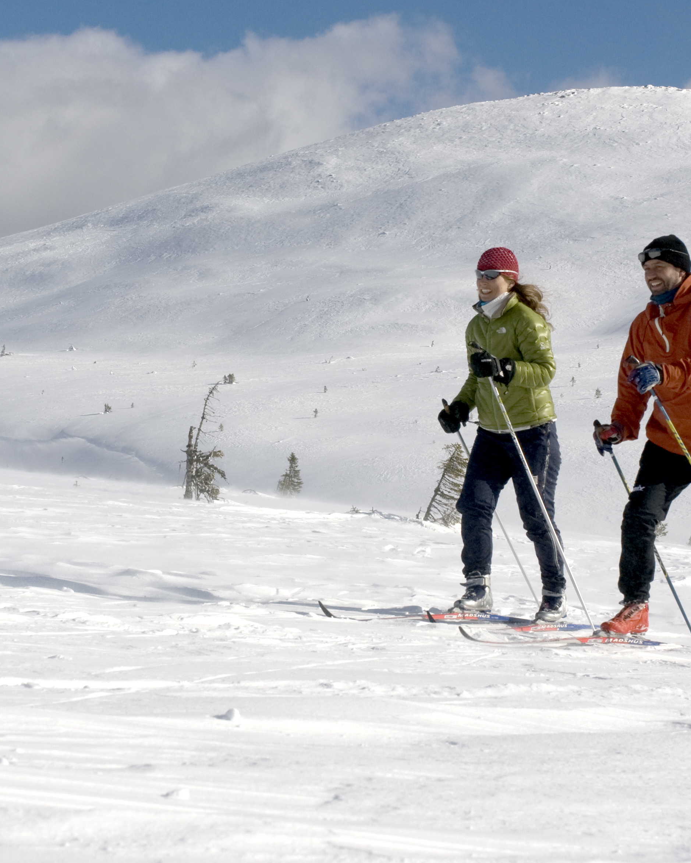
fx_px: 2377
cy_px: 403
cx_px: 321
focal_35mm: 93
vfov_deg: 20.6
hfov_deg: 16.5
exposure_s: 1/500
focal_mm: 40
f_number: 11
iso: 100
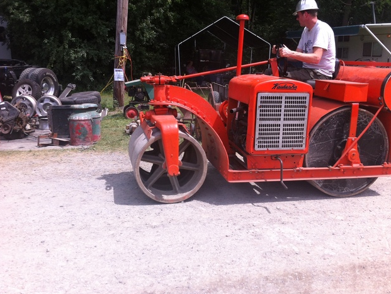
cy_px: 149
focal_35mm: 36
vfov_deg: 39.7
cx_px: 193
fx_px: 407
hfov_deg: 51.3
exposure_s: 1/1040
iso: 80
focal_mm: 3.85
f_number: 2.8
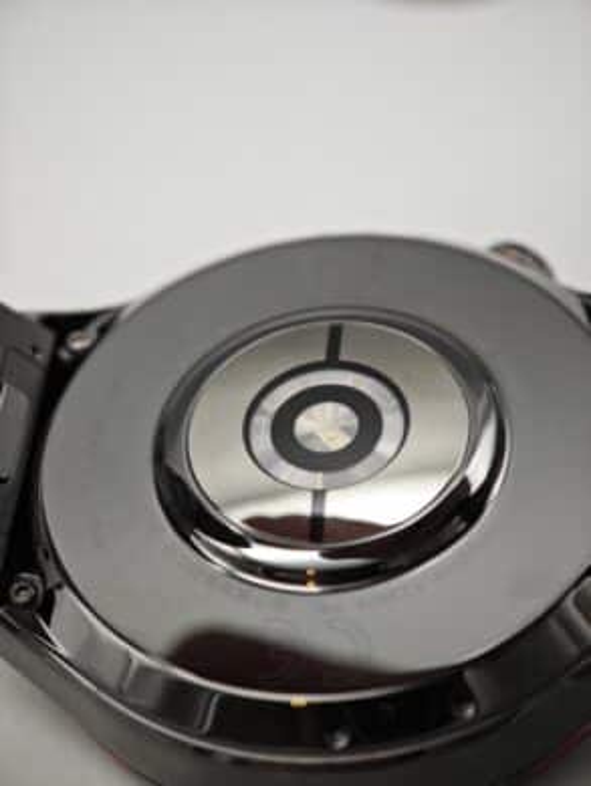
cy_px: 393
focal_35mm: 75
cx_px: 296
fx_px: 1705
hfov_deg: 19.7
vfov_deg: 26.0
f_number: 1.8
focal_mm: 12.28
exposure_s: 1/115
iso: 50
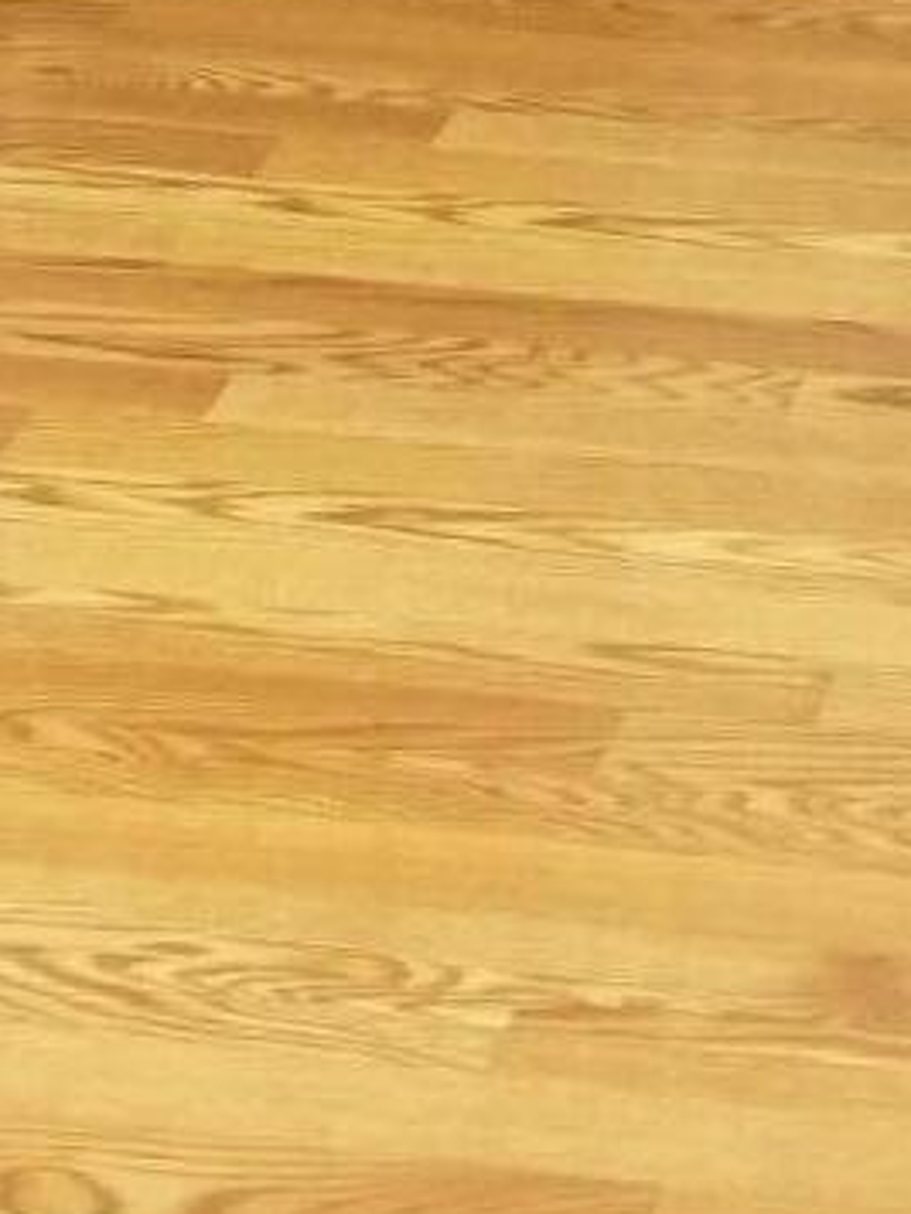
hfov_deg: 10.1
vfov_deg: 11.8
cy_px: -1385
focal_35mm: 146
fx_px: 5123
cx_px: 914
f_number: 1.7
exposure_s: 1/13
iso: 250
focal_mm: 4.3
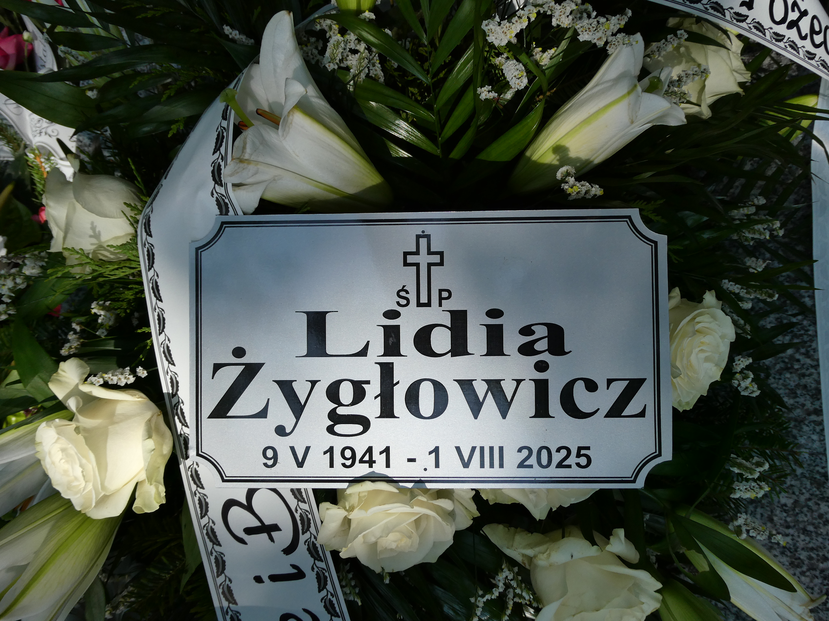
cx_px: 414
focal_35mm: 35
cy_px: 310
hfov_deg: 52.6
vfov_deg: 40.7
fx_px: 838
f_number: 3.7
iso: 80
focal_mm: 6.3
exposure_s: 1/500
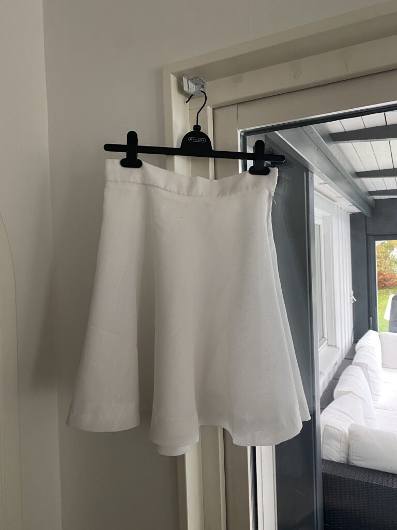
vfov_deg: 67.3
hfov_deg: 53.1
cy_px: 265
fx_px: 398
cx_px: 198
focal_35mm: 26
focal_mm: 4.25
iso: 160
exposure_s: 1/60
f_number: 1.8
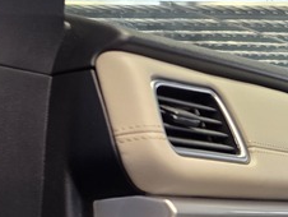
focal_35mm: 104
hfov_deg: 14.7
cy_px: 294
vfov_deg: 13.7
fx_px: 866
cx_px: 614
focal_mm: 6.25
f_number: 1.7
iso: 125
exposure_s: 1/180
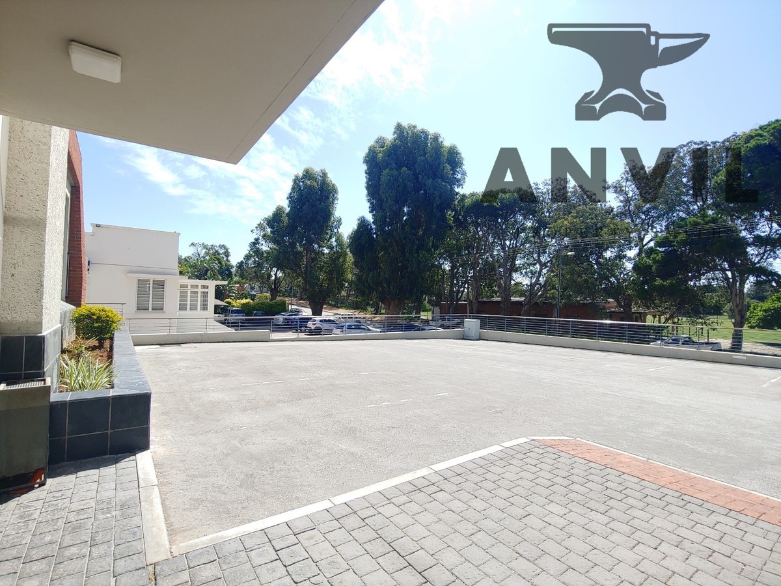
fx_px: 361
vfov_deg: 78.1
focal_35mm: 16
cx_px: 390
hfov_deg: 94.5
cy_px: 293
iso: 50
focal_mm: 2.18
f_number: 1.9
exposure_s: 1/585
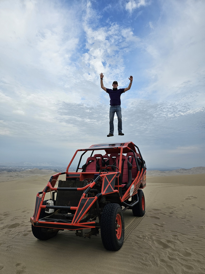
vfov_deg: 73.9
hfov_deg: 58.9
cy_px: 137
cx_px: 102
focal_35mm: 23
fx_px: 182
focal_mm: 6.3
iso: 20
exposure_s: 1/1218
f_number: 1.7
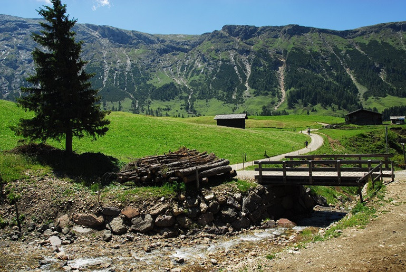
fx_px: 339
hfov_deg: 61.9
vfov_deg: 43.7
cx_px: 203
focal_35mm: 30
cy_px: 136
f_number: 7.1
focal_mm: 20
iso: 100
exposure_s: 1/200
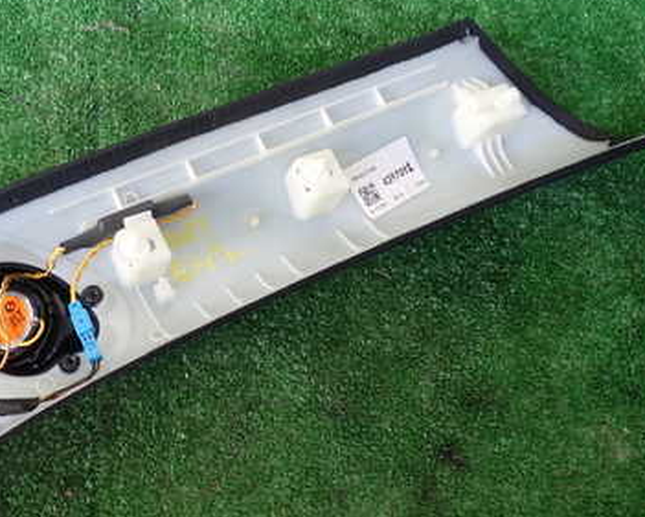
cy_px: 224
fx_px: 955
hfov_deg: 36.5
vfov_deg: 30.2
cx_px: 164
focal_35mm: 50
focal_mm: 5.4
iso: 200
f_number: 2.3
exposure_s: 1/40
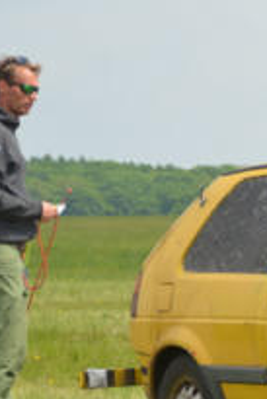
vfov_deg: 5.8
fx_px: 3976
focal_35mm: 358
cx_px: 357
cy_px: 242
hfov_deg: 3.8
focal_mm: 98
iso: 125
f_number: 5.6
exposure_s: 1/500
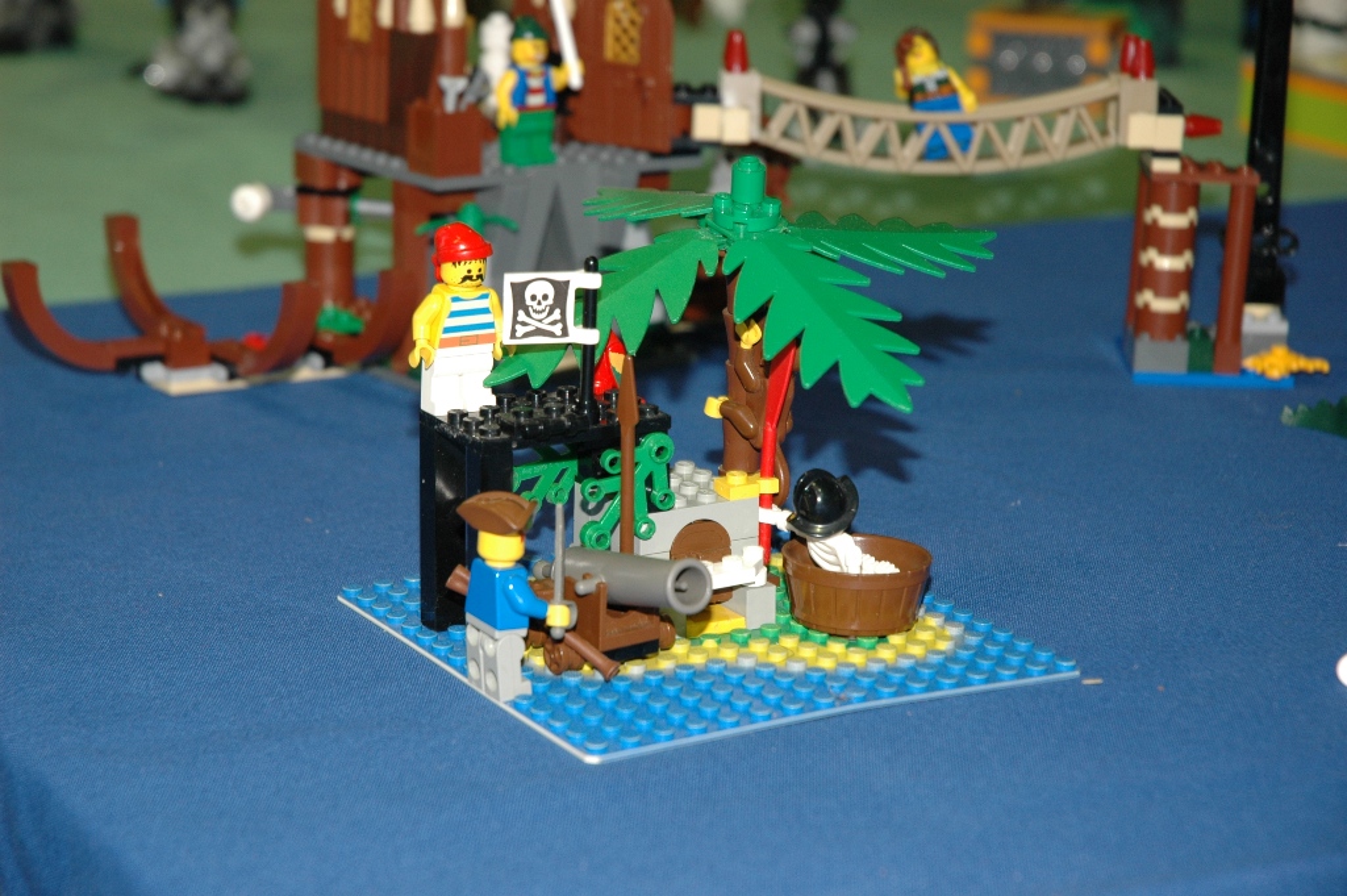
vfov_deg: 13.0
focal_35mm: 105
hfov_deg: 19.5
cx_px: 674
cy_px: 448
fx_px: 3925
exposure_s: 1/20
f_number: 6.3
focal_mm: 70
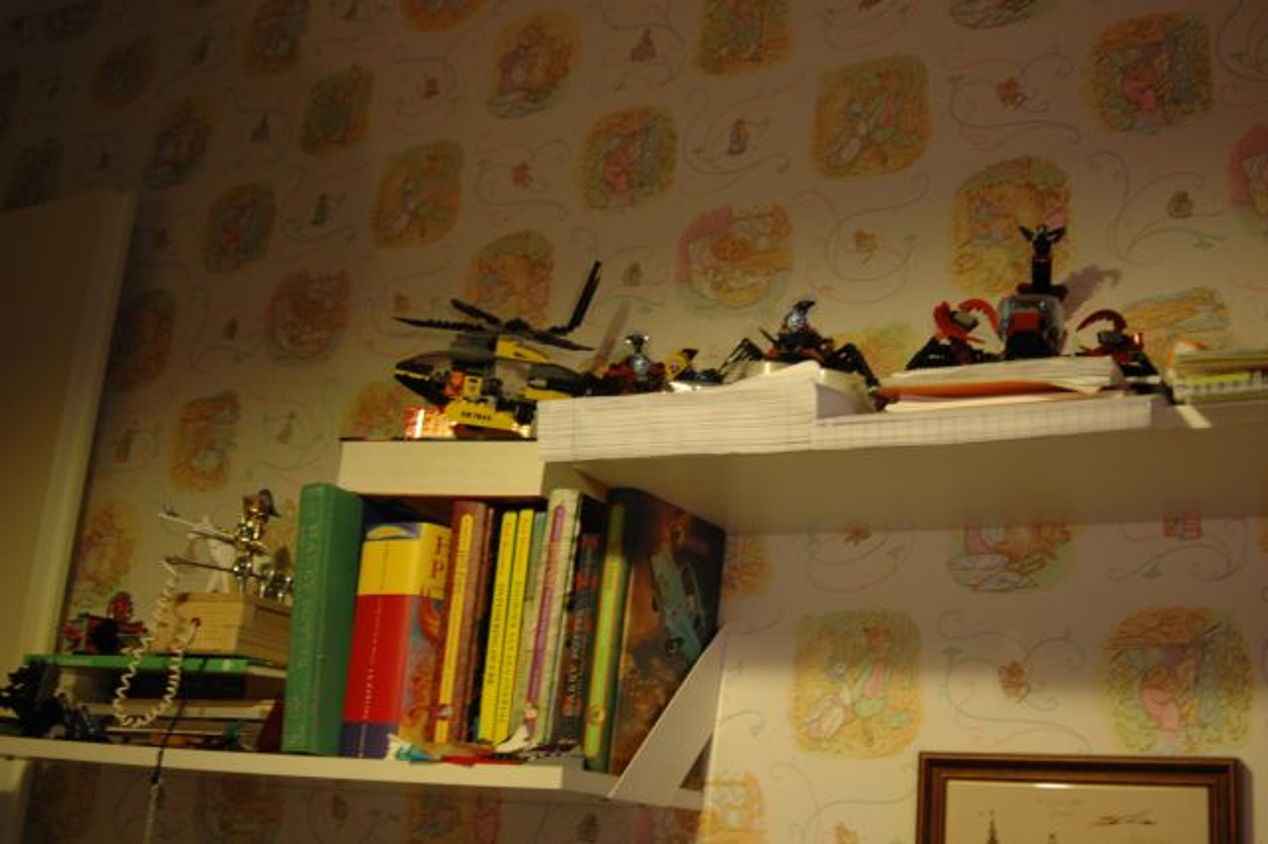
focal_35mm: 42
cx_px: 634
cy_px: 422
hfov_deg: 46.4
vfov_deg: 31.9
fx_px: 1479
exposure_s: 1/13
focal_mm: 28
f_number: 3.3
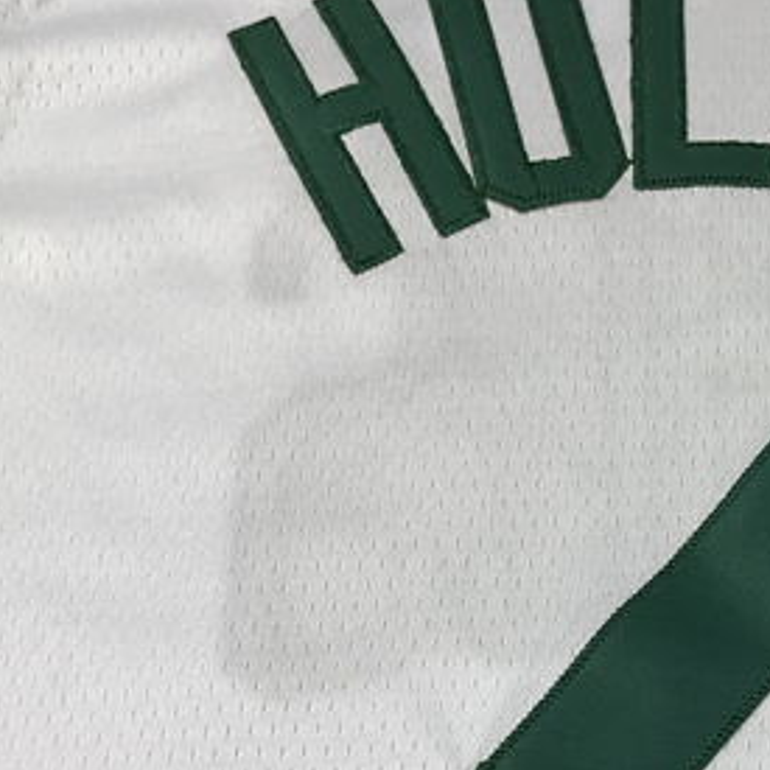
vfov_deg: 23.2
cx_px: 787
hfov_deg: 22.9
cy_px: 722
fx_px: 1812
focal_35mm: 72
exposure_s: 1/143
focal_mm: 3.99
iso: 20
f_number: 1.8
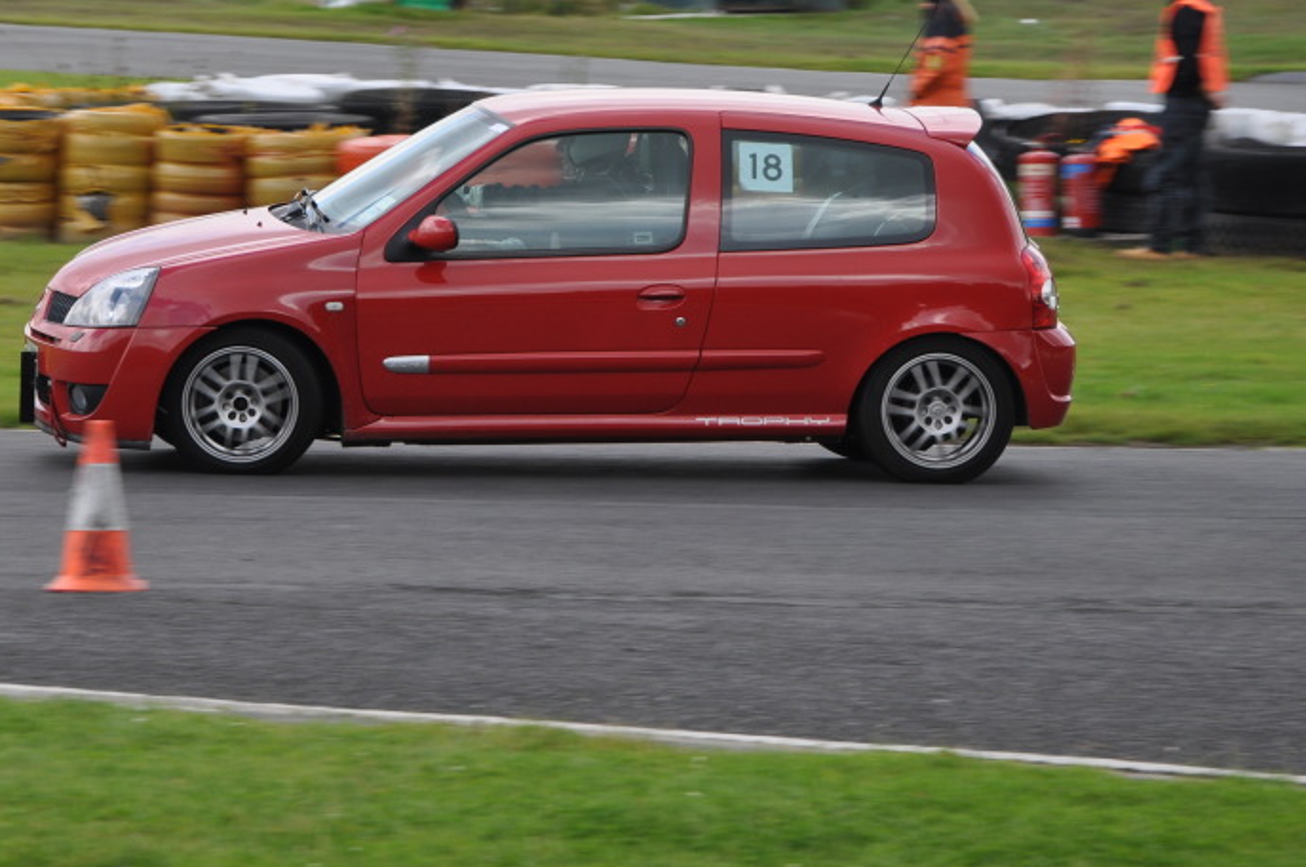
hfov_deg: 8.8
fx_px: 8504
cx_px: 515
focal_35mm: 235
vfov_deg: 5.8
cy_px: 236
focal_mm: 105
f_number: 8
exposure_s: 1/250
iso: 200
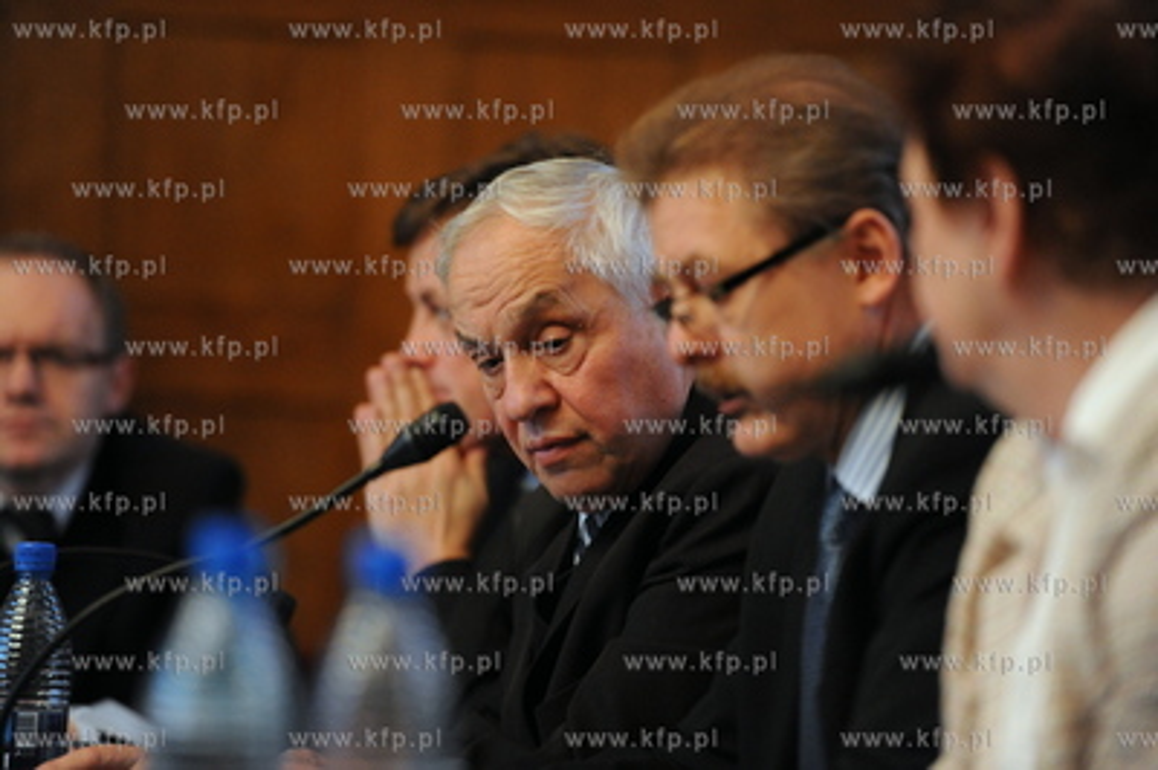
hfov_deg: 10.3
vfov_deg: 6.9
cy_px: 385
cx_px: 579
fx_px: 6428
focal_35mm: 200
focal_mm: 200
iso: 6400
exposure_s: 1/160
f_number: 2.8
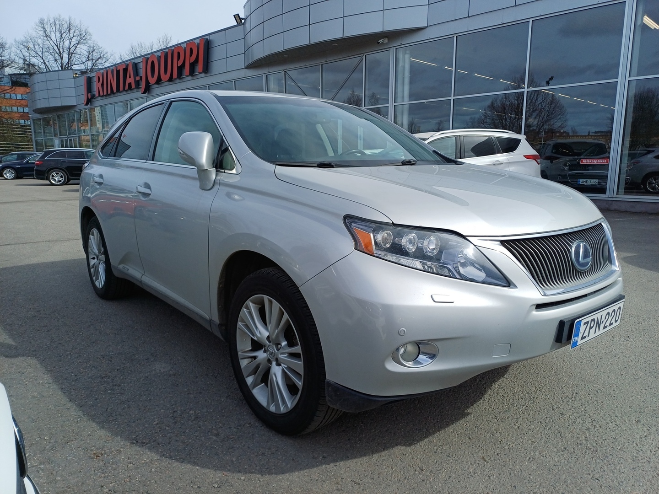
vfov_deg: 54.9
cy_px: 247
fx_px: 476
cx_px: 330
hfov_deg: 69.4
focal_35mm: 25
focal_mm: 4.65
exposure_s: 1/1353
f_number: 1.8
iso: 50
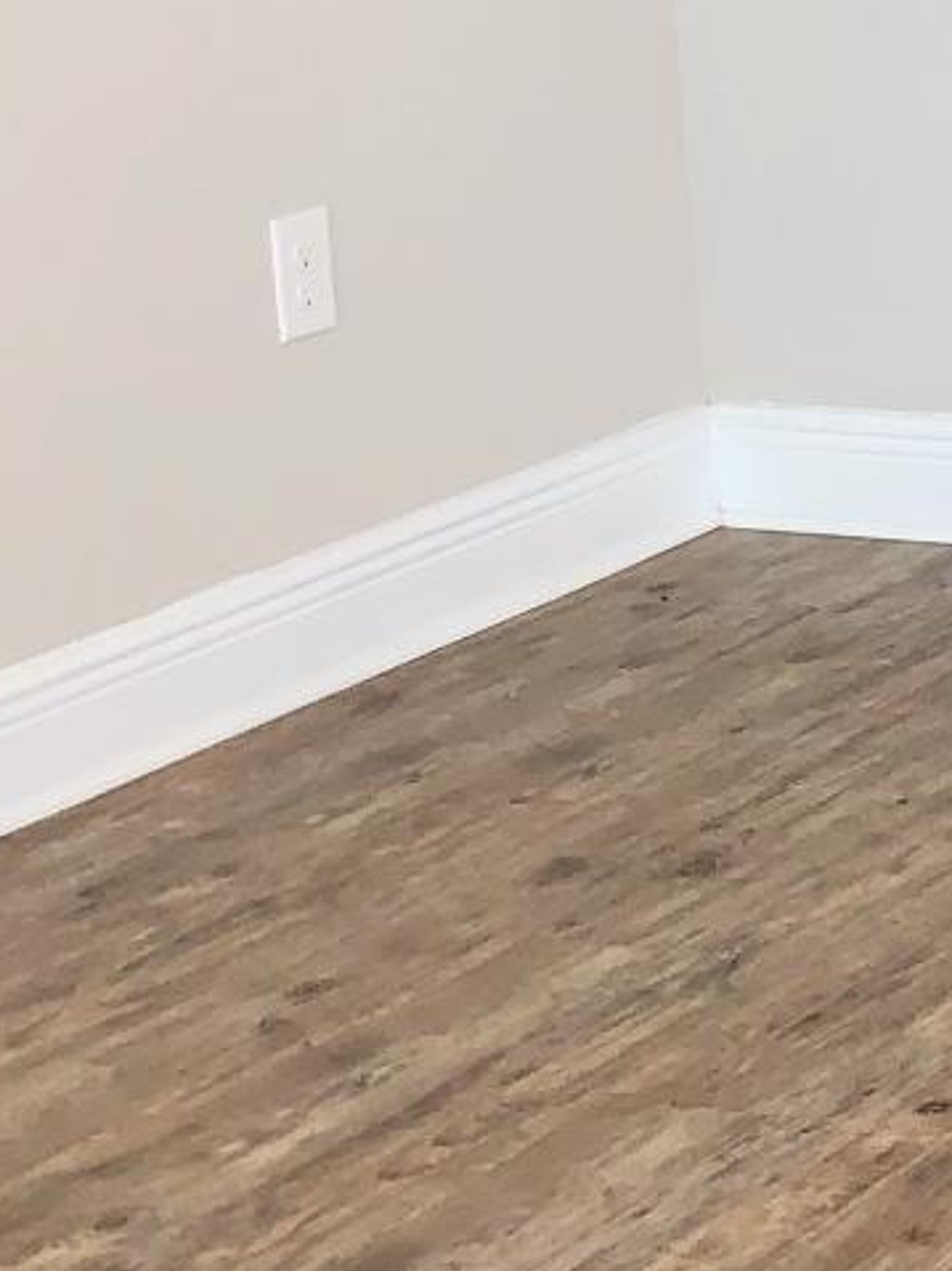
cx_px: 1883
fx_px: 4292
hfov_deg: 11.4
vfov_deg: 16.6
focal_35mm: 117
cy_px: 135
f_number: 1.8
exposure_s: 1/120
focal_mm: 4
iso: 64
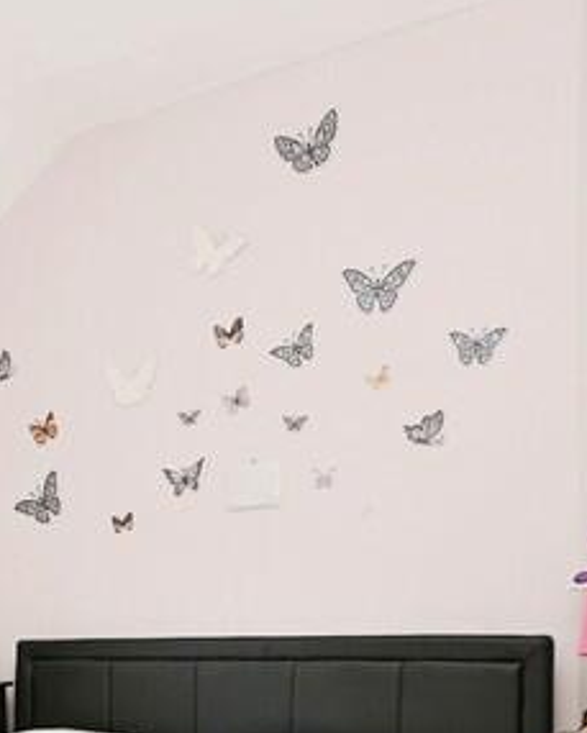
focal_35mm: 47
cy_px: 650
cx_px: -49
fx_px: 1020
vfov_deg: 37.2
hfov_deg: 29.2
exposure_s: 1/60
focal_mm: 14
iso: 110
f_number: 4
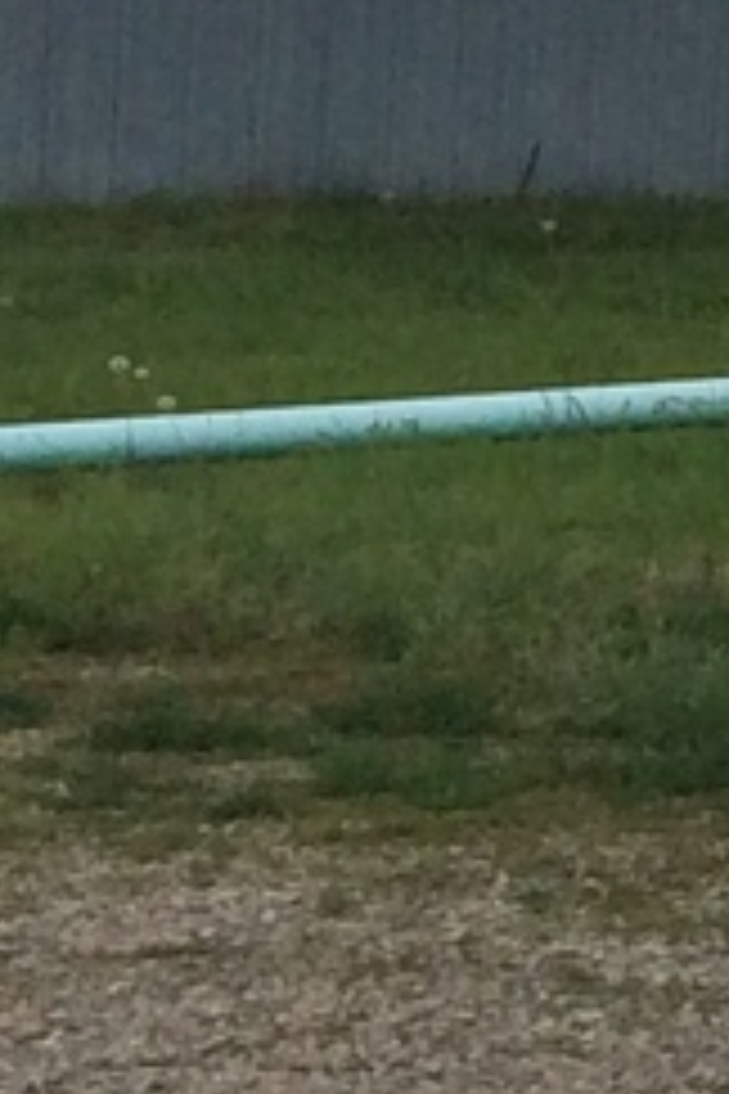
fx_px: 7988
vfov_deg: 7.7
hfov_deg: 4.4
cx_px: 3870
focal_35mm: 263
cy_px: -419
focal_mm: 4.12
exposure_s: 1/2283
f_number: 2.2
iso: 40
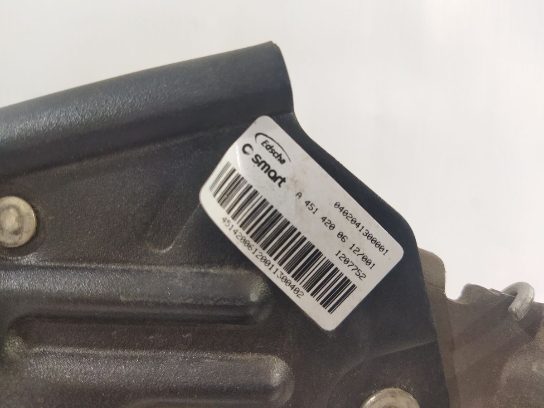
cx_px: 272
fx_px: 424
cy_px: 204
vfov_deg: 51.4
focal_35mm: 27
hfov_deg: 65.3
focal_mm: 4.71
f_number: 1.79
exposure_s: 1/50
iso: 288
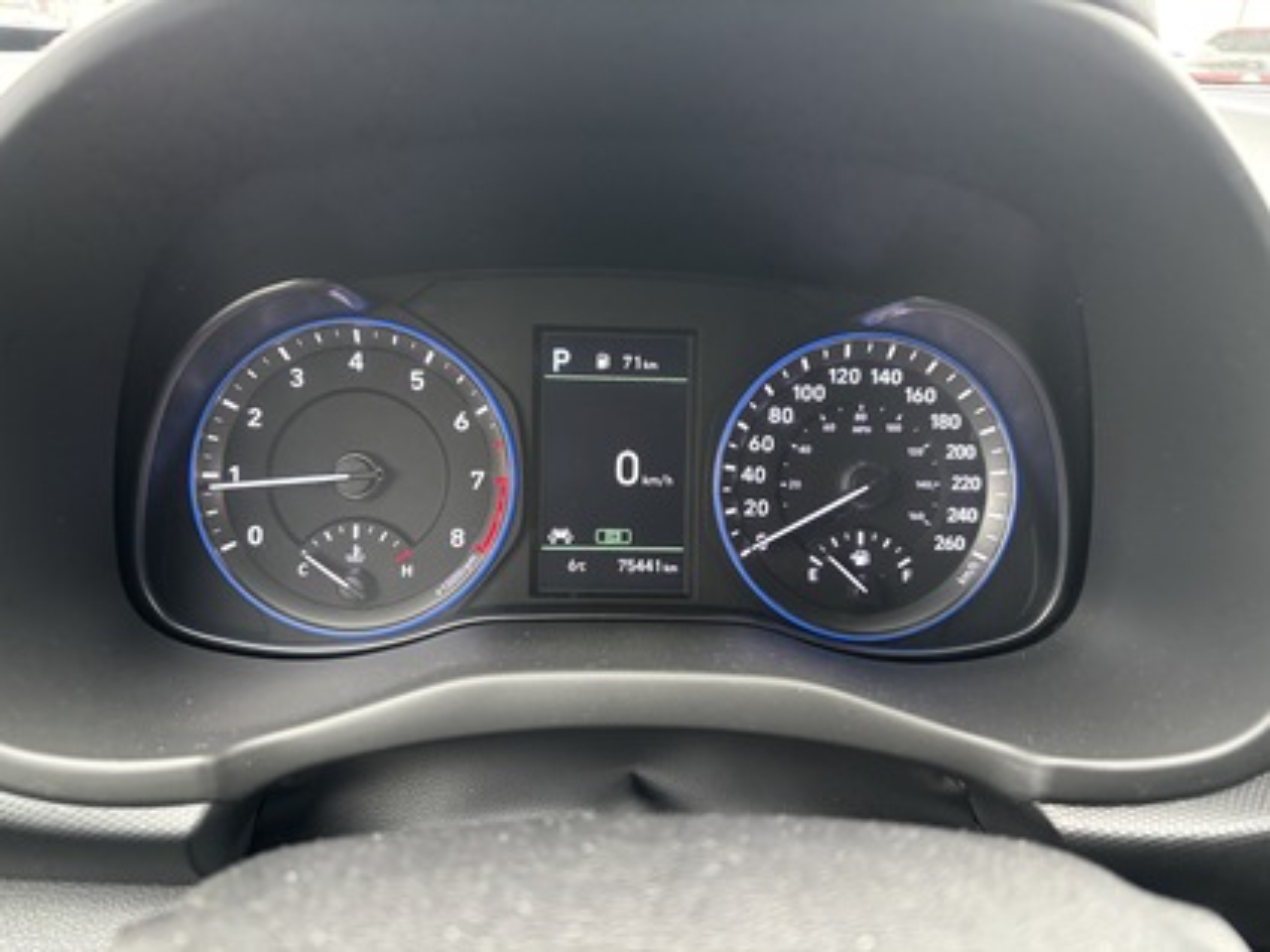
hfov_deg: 67.3
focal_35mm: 26
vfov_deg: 53.1
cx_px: 635
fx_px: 954
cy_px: 476
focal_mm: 5.96
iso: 320
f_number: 1.6
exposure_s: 1/60
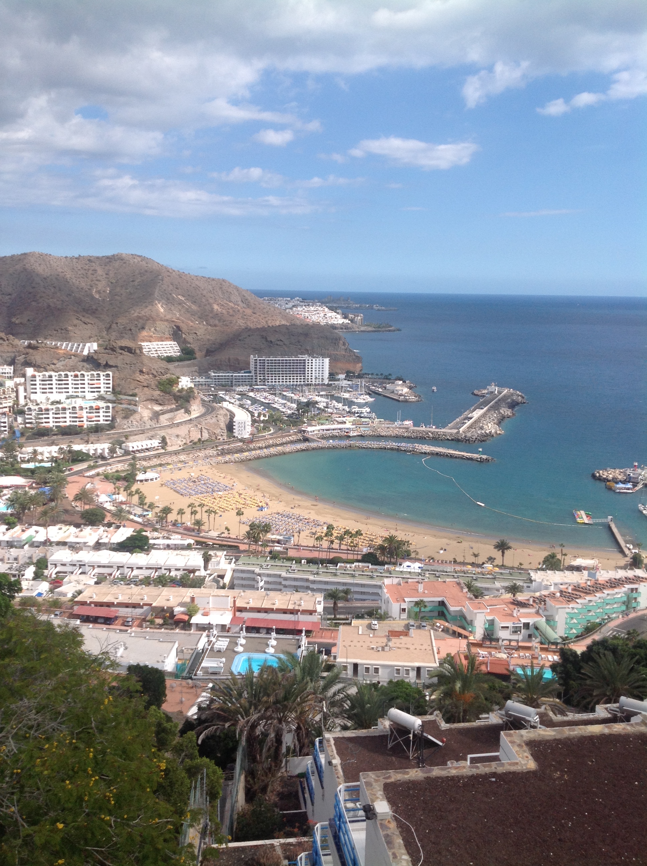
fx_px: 875
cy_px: 433
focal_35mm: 35
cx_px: 324
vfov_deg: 52.7
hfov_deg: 40.6
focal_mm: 4.28
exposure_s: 1/2016
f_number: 2.4
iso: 50
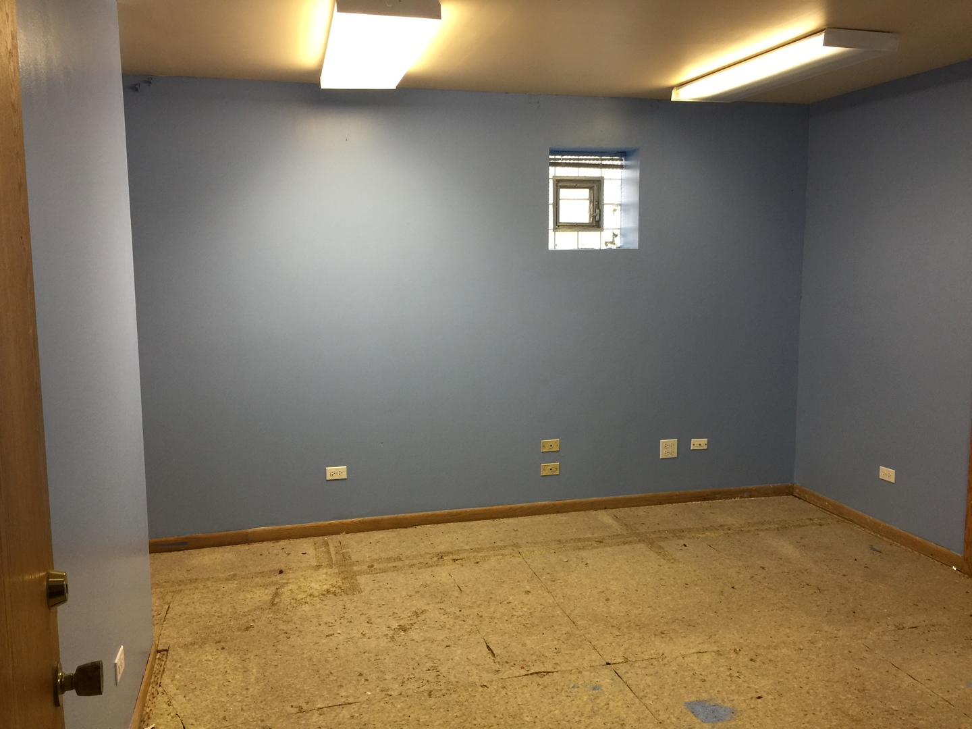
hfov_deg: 61.7
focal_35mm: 29
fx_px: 814
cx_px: 486
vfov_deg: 48.2
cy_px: 364
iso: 50
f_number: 2.2
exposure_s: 1/30
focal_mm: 4.15
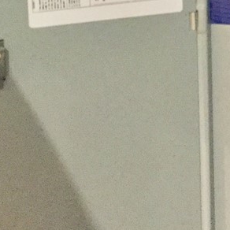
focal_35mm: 96
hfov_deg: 17.7
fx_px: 722
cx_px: 224
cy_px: -39
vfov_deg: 17.3
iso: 320
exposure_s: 1/15
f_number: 2.4
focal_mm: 3.3
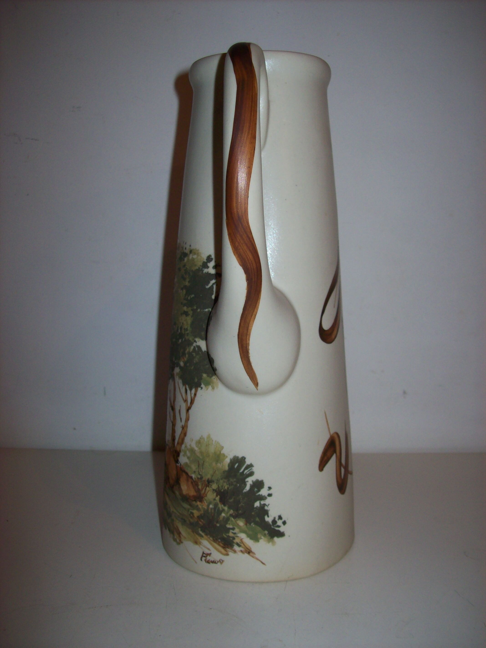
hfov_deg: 39.6
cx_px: 243
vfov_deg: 51.4
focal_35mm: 36
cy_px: 324
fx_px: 674
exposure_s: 1/64
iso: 80
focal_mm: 6
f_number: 2.7
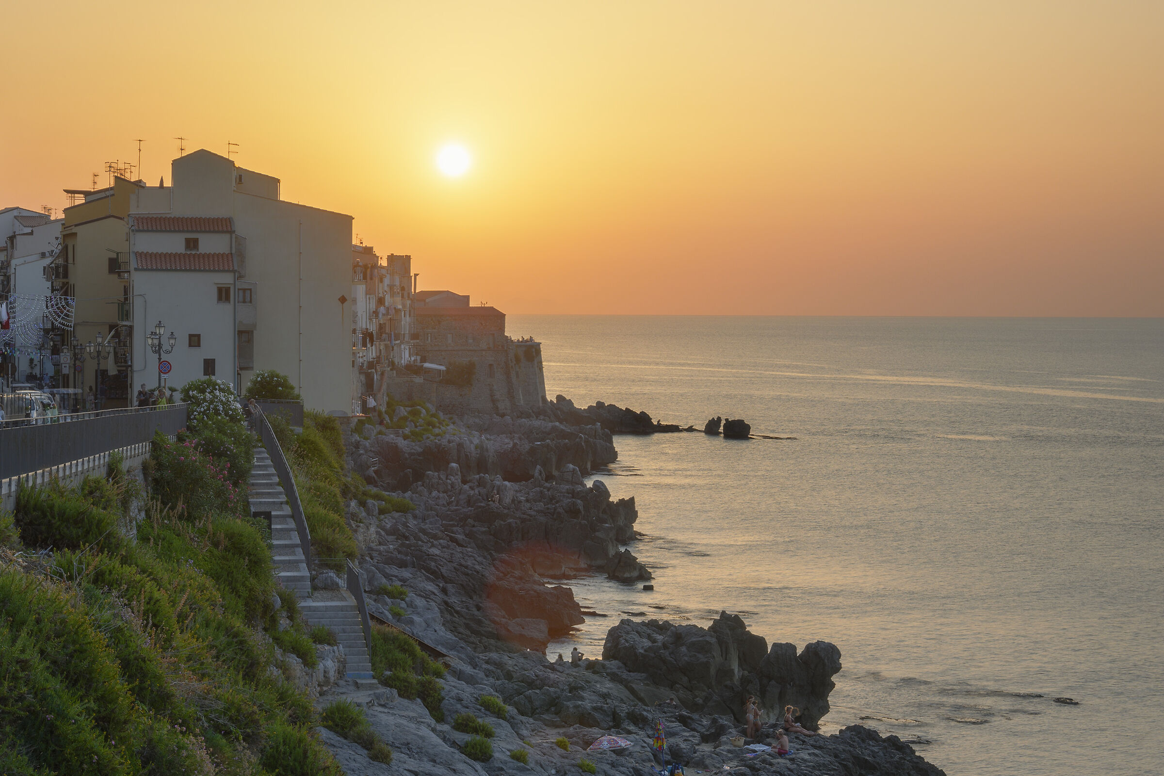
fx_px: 2425
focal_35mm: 75
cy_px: 388
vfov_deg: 18.2
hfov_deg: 27.0
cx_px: 582
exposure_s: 1/8
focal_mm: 50
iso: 100
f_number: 10
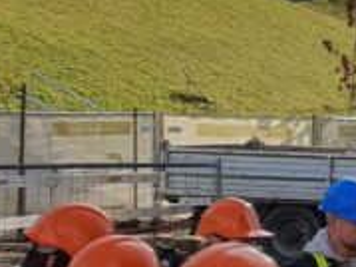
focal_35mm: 149
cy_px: 155
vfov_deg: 9.9
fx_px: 1531
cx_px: 869
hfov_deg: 11.1
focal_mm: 4.3
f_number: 2.4
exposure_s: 1/1708
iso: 50
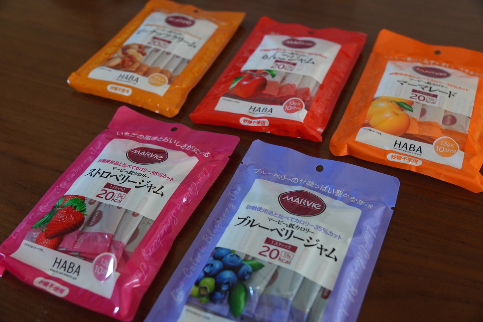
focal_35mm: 36
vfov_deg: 36.9
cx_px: 242
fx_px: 483
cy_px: 161
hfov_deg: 53.1
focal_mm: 24
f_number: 3.2
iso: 640
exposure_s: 1/60
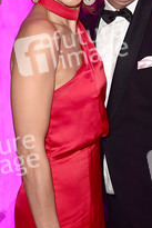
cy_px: 106
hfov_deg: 18.4
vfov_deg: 27.3
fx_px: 468
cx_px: 103
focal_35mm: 74
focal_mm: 38
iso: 2000
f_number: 5.6
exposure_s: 1/100
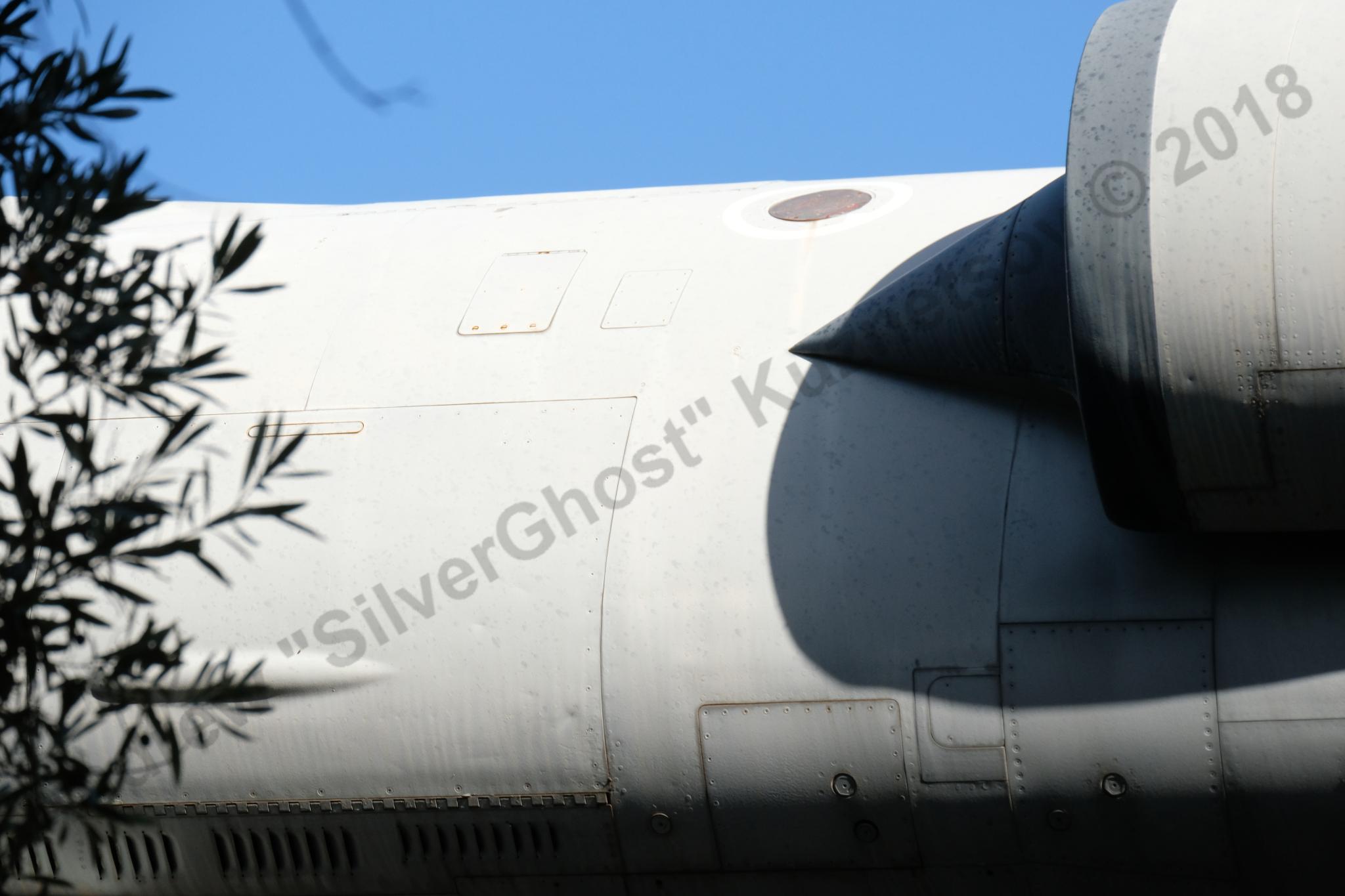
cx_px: 672
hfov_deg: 10.7
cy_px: 448
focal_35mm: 192
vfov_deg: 7.2
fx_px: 7172
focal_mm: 127.9
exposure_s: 1/1900
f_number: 7.1
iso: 1250
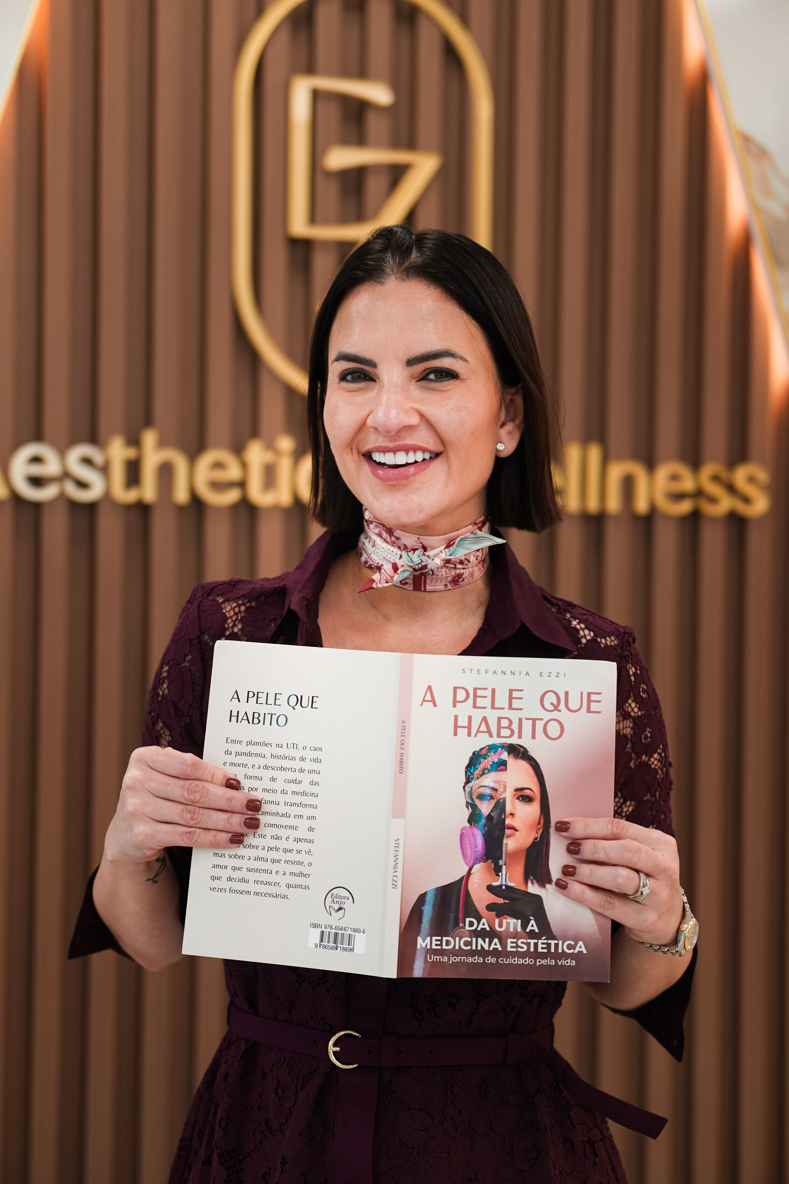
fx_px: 2761
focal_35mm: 84
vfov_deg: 24.2
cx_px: 394
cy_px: 592
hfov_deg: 16.3
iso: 80
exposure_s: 1/100
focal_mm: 56
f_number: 2.2
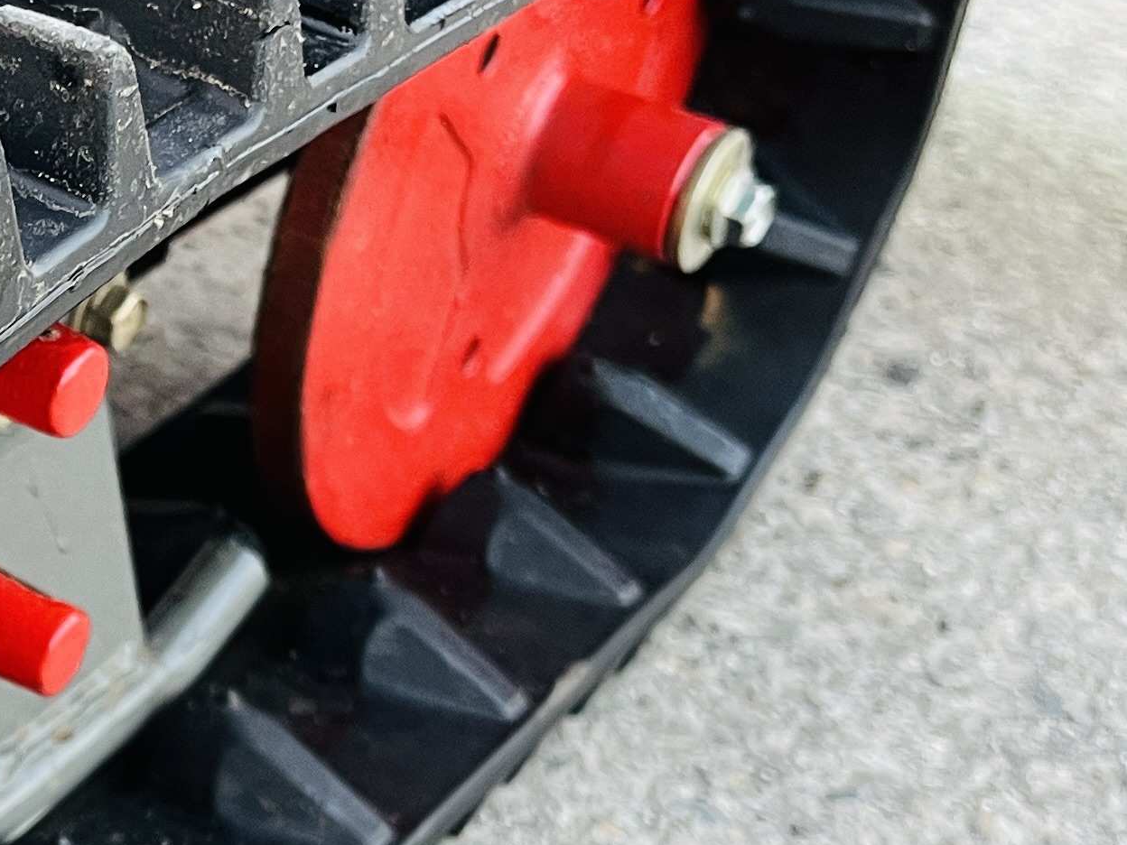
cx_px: -238
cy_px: 646
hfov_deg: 21.5
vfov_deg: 17.5
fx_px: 2735
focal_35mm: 84
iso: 160
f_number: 1.6
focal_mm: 5.1
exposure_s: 1/60
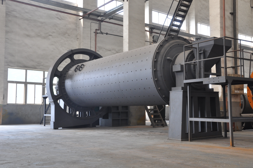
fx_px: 302
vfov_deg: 31.1
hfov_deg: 45.5
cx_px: 127
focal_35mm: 43
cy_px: 83
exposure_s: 1/15
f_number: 14
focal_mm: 28
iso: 400
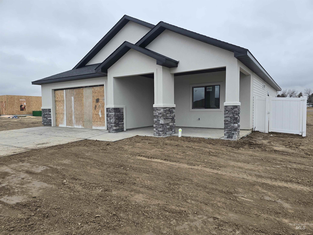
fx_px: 208
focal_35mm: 23
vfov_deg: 58.9
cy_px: 118
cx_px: 156
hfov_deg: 73.9
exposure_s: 1/180
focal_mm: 6.3
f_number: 1.7
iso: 12
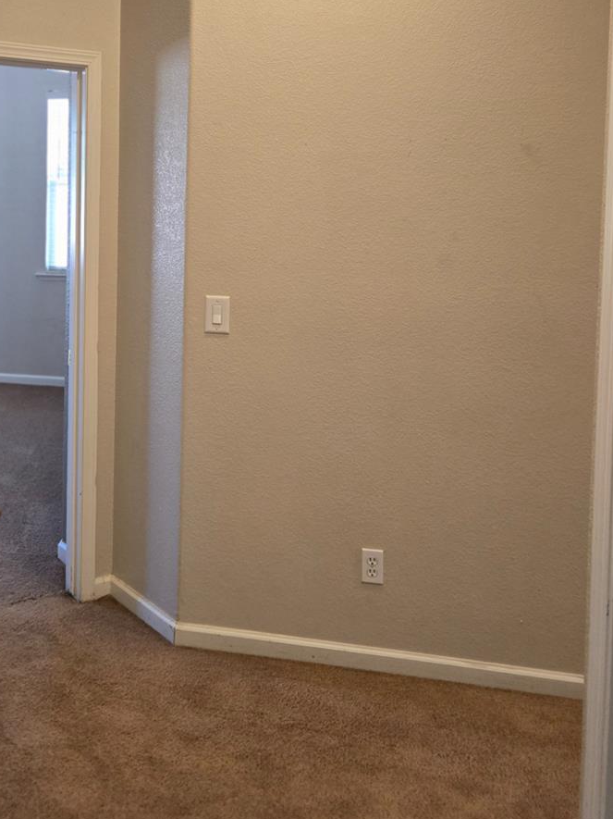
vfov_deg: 46.6
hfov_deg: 35.8
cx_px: 138
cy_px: 230
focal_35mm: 39
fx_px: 922
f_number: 1.8
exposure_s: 1/120
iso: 400
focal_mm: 5.4
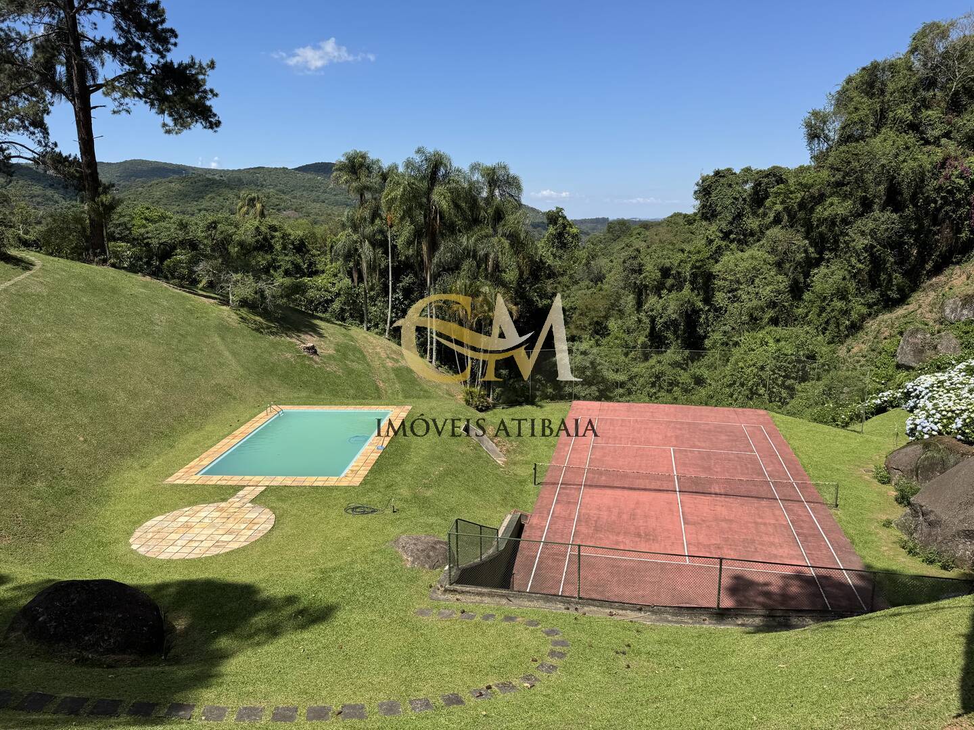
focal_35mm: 24
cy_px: 365
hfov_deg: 71.6
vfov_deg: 56.8
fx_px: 675
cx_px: 487
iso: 80
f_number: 1.78
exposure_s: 1/4310
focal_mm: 6.76
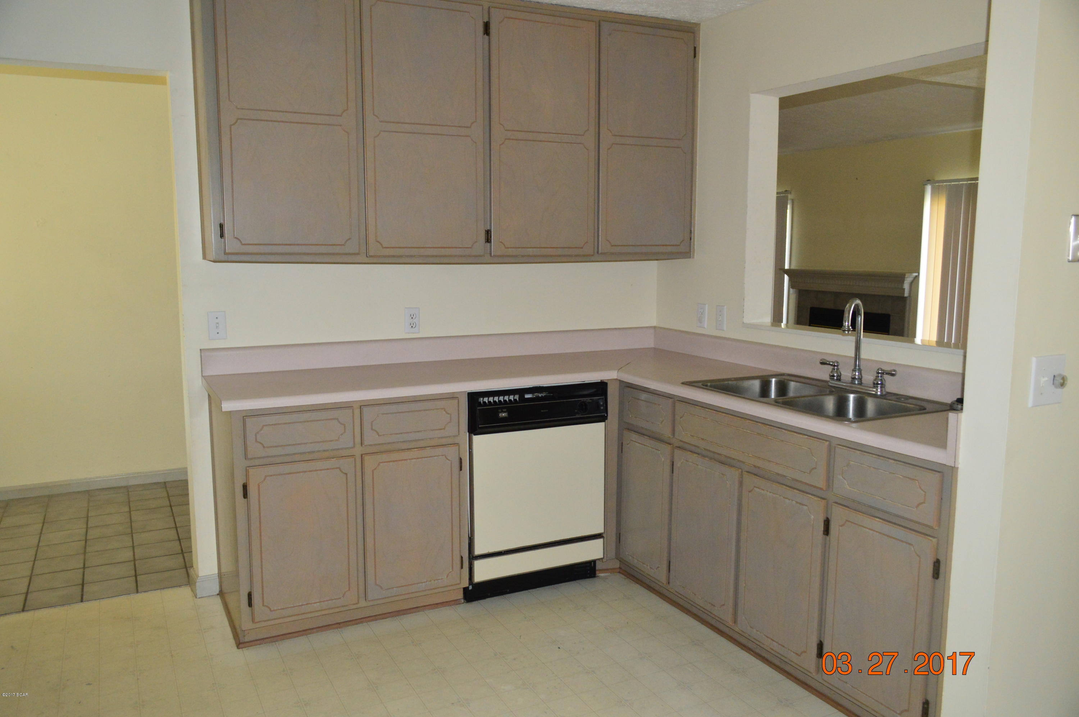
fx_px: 808
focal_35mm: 27
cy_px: 358
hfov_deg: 67.4
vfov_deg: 47.8
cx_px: 540
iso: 1400
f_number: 5
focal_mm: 18
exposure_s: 1/60
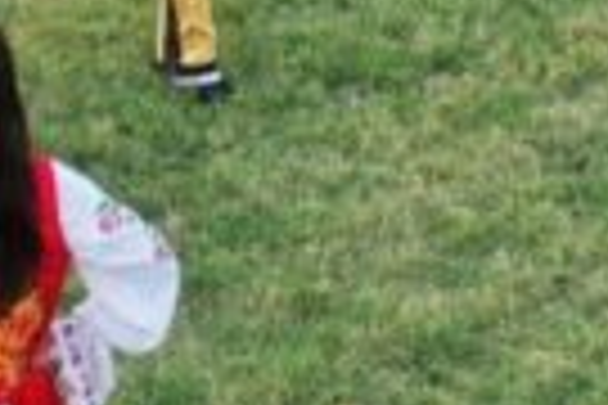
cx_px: 68
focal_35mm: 212
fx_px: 3580
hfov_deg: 9.7
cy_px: -590
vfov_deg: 6.2
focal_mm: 10.26
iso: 100
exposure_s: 1/120
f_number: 4
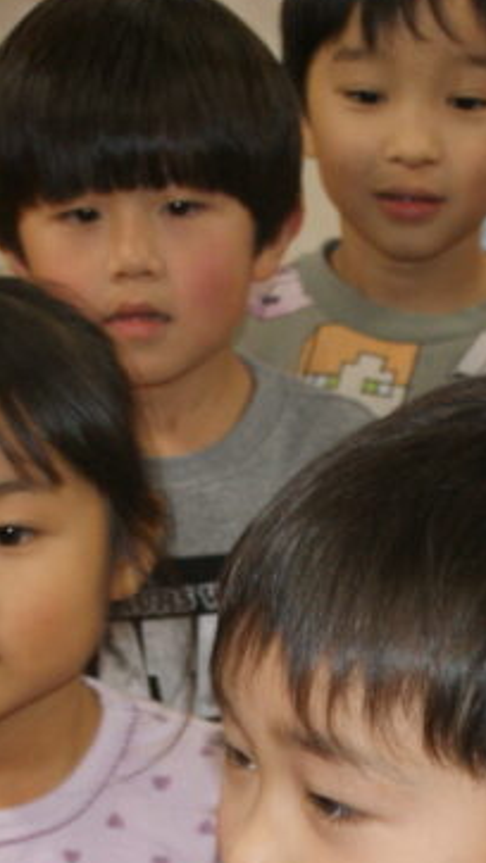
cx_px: 300
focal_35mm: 155
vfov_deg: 13.7
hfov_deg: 7.8
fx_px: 3557
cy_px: 795
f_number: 5.6
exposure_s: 1/60
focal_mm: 35
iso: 400
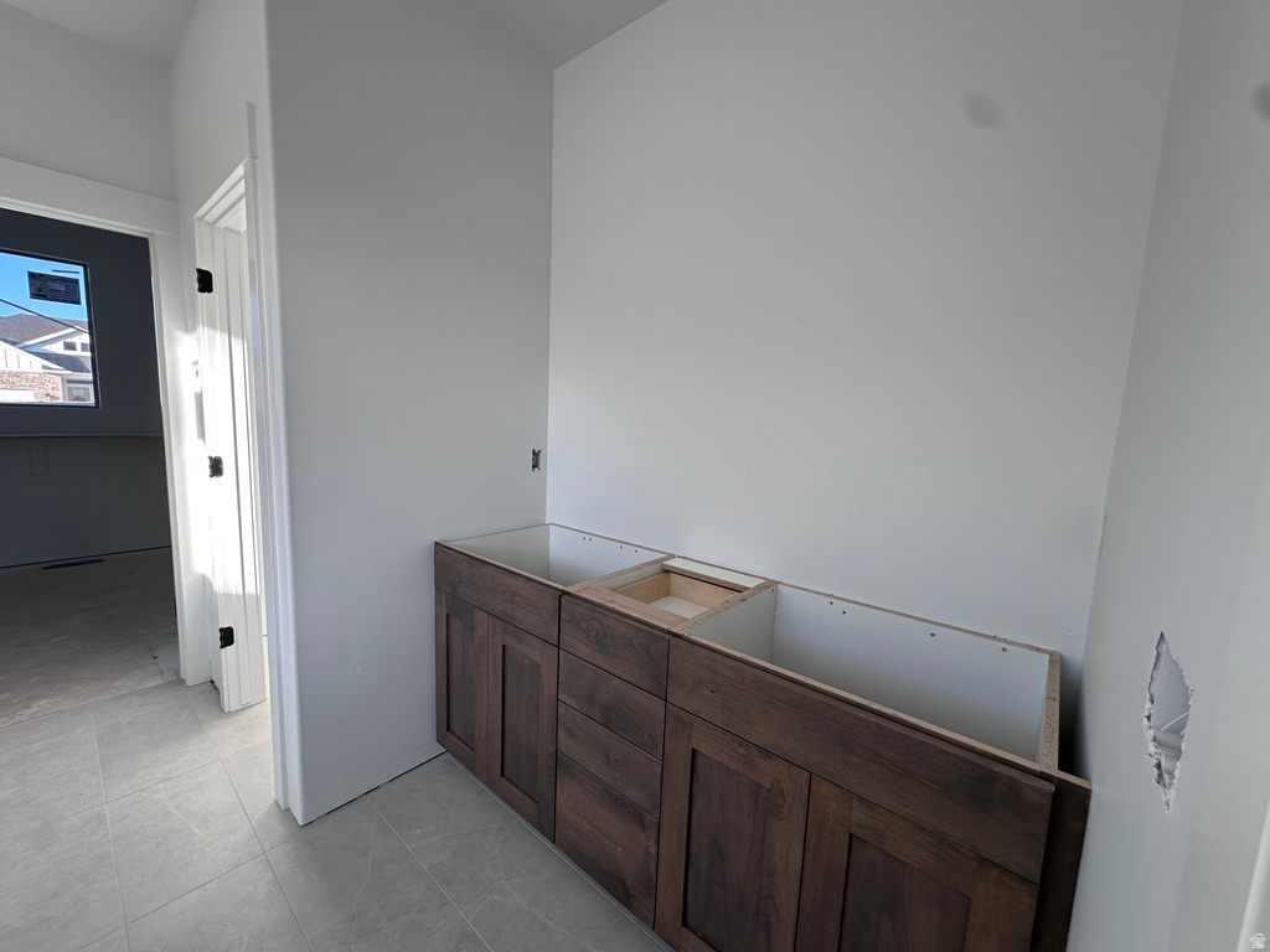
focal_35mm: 14
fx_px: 514
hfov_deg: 102.1
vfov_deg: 85.7
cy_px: 476
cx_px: 635
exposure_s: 1/144
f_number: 2.2
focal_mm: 2.22
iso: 40
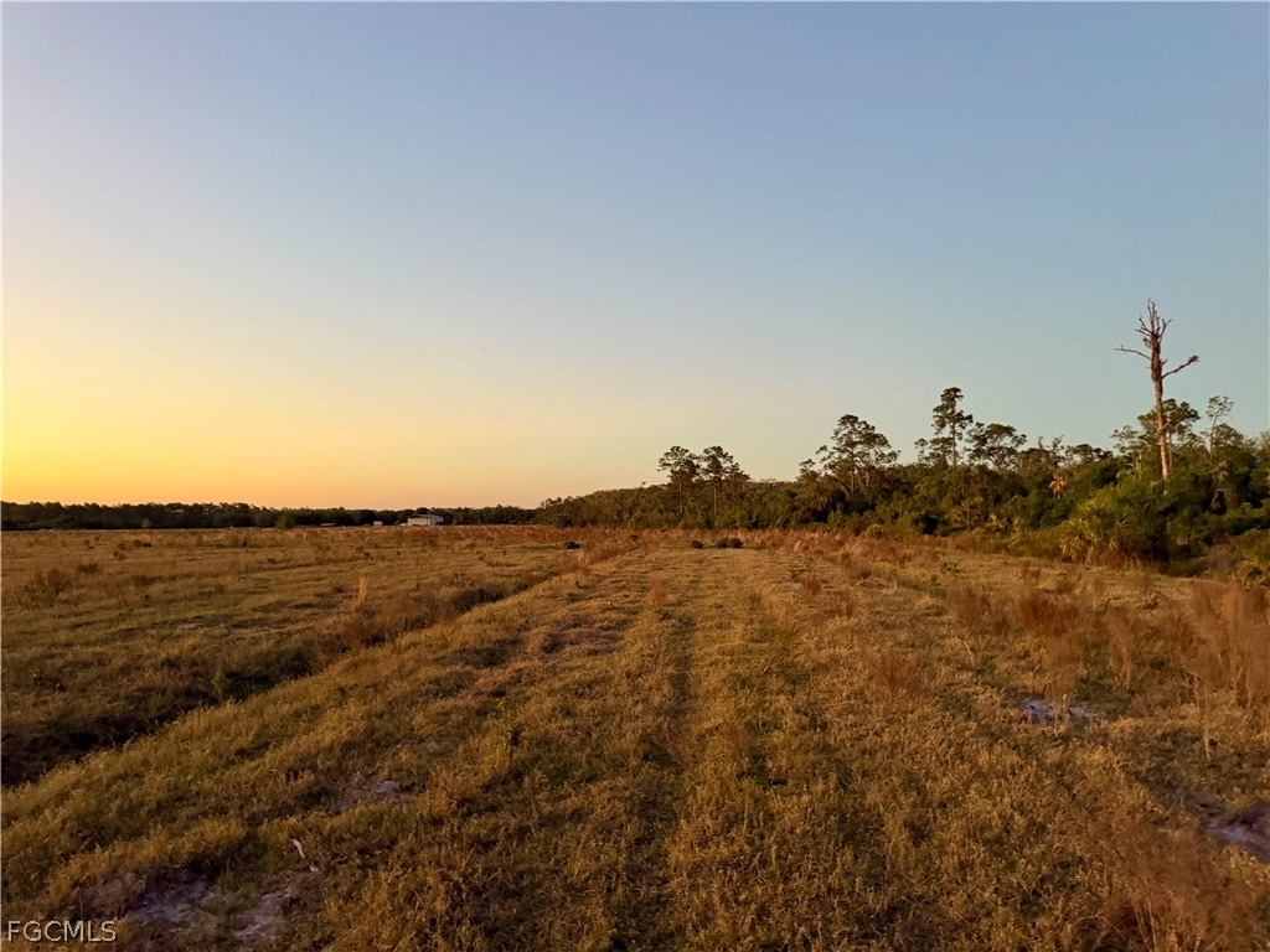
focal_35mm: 24
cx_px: 635
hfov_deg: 71.6
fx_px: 881
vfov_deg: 56.8
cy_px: 476
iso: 500
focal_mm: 6.76
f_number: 1.78
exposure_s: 1/60
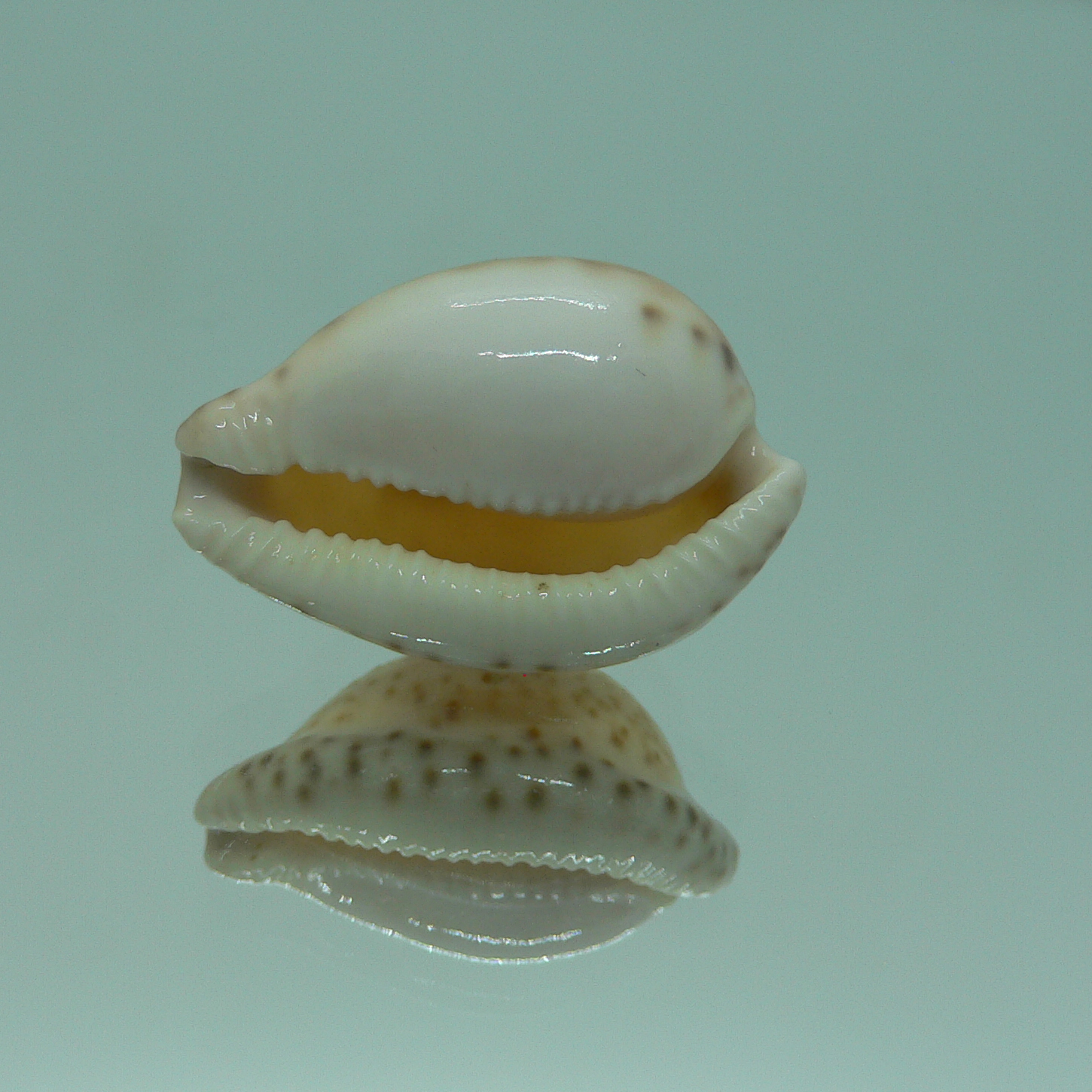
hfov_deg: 39.0
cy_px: 563
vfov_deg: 39.2
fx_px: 1535
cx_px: 440
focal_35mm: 43
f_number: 2.8
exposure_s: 1/80
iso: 80
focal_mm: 4.6
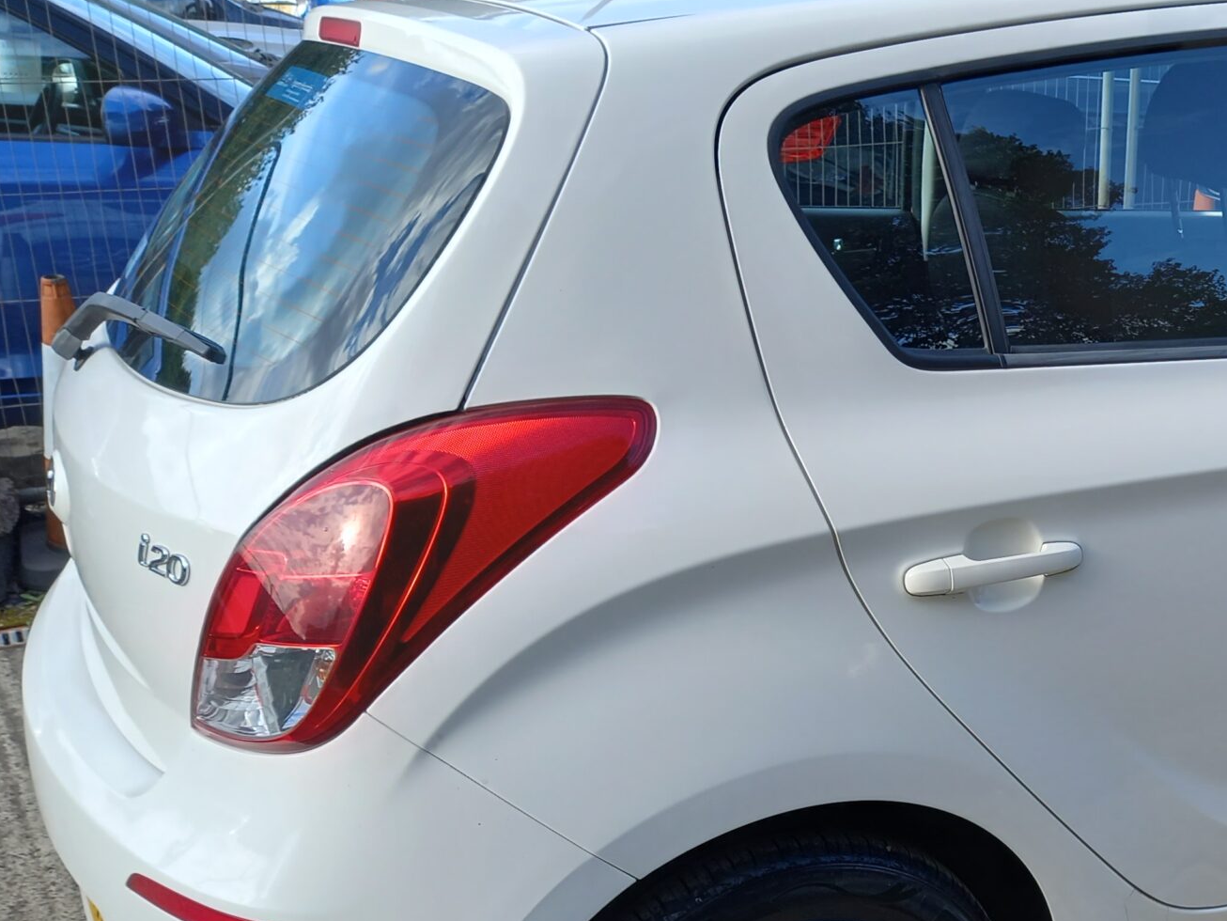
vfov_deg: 29.5
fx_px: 1737
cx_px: 1109
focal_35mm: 49
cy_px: 595
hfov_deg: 36.4
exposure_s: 1/245
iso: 25
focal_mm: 4.6
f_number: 2
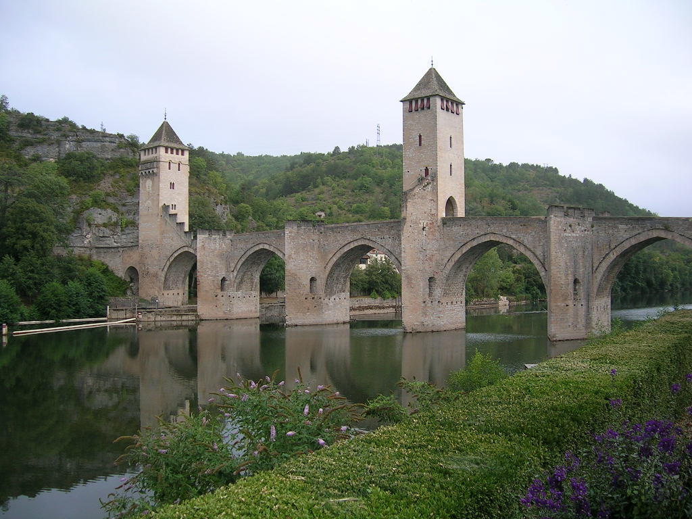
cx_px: 346
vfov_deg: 40.7
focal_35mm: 35
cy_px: 260
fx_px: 700
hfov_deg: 52.6
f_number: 2.8
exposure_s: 1/67.1
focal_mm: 5.4
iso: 50
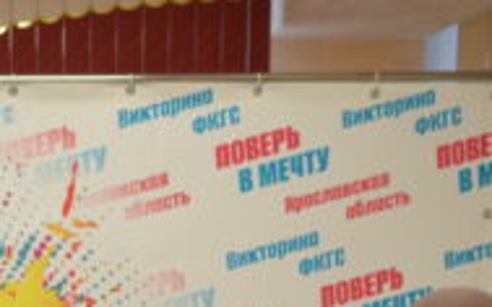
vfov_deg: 12.1
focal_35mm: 99
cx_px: -113
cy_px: 555
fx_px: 1327
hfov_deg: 19.6
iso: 400
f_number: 4
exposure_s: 1/60
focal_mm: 18
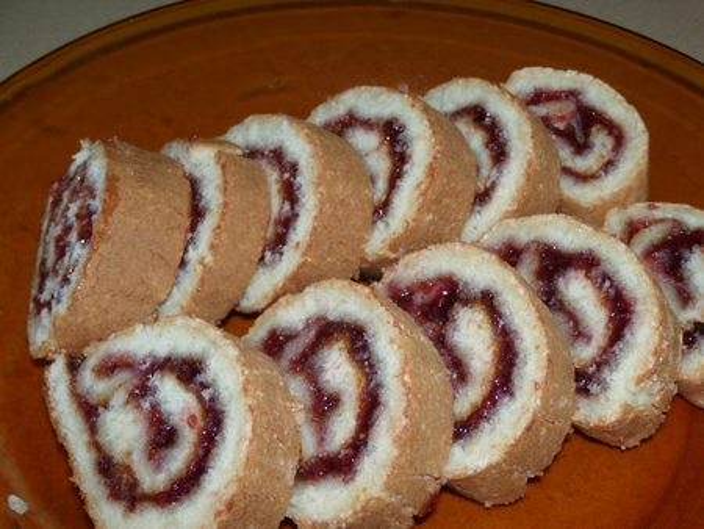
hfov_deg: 44.8
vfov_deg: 34.4
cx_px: 352
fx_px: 855
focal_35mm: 42
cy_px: 264
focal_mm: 7.5
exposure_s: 1/30
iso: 80
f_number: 3.7
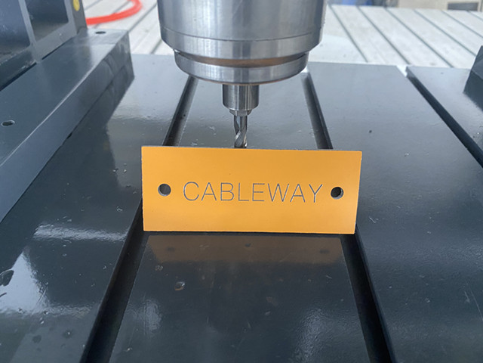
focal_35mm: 26
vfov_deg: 53.1
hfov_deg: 67.3
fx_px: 363
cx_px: 242
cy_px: 182
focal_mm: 4.25
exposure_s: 1/54
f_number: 1.8
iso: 500
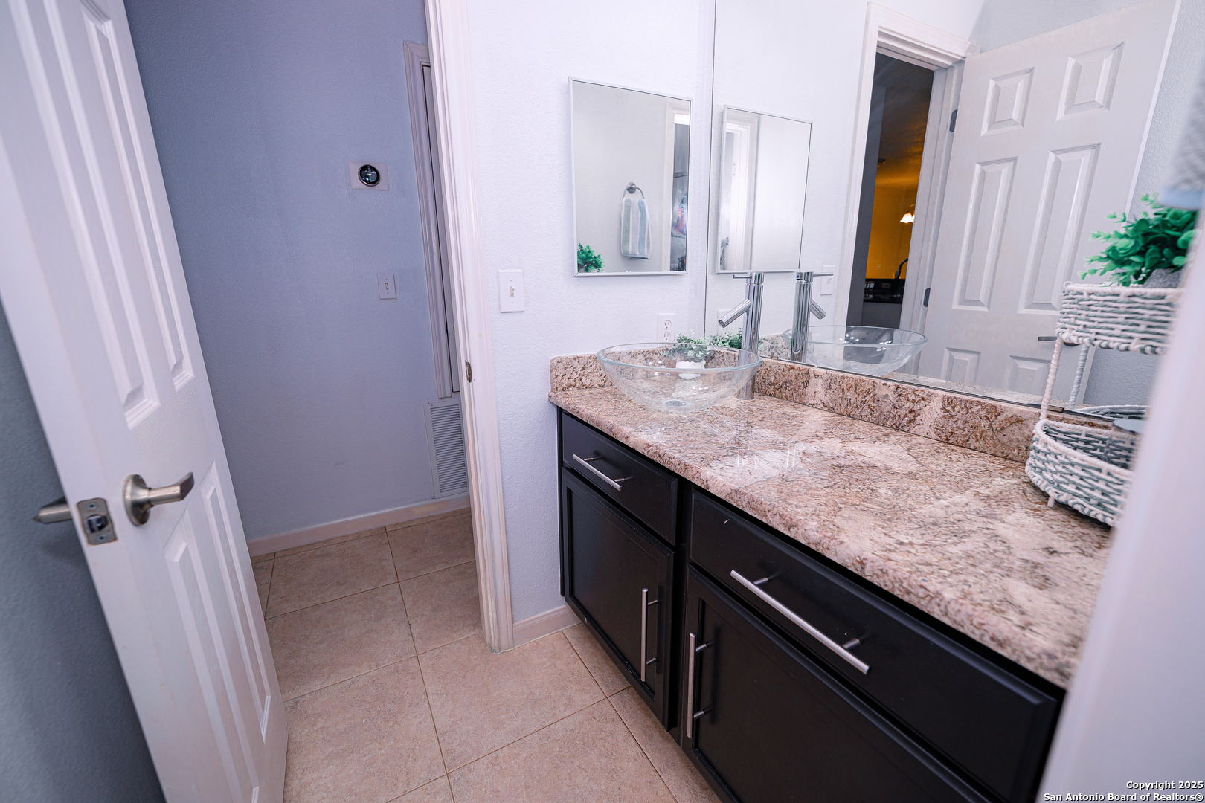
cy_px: 402
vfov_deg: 77.3
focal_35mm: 15
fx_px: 502
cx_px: 602
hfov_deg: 100.4
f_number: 4
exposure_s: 1/100
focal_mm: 15
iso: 125
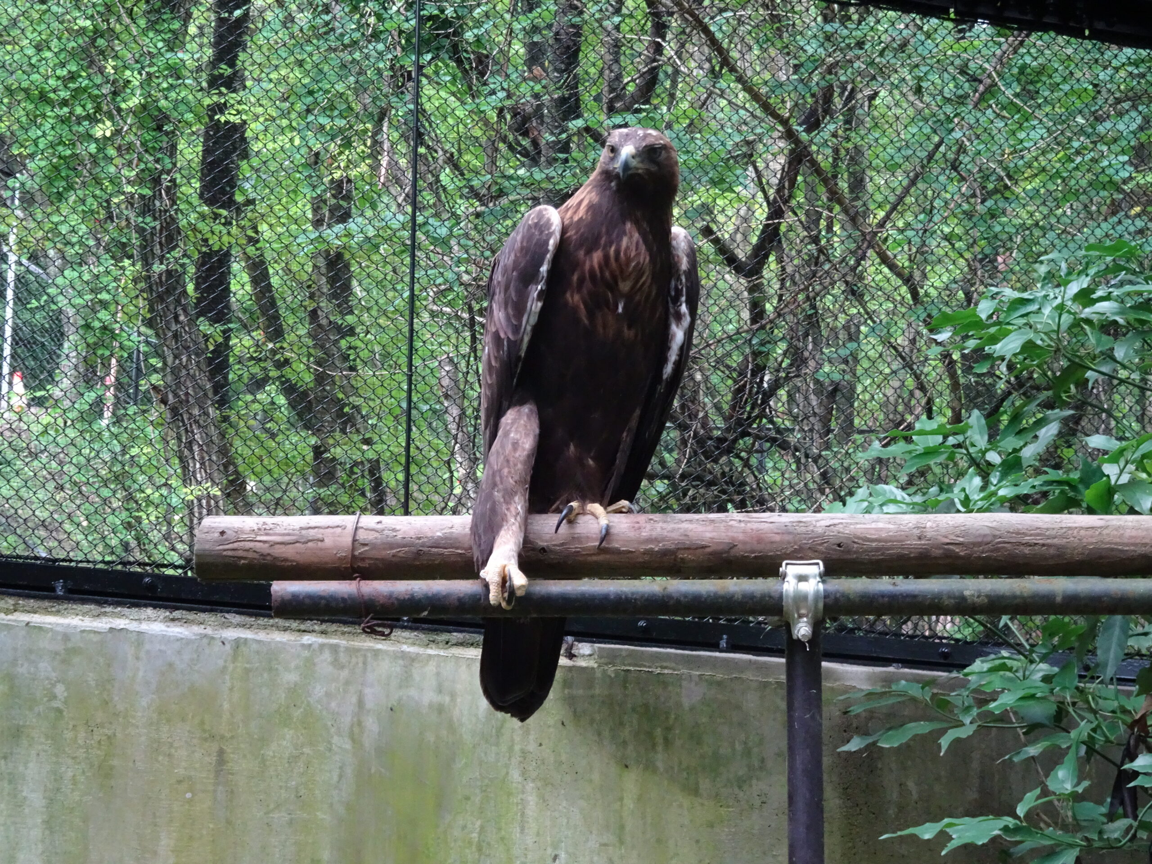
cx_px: 576
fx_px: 3328
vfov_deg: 14.8
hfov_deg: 19.6
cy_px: 432
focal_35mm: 100
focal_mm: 17.01
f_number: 5
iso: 640
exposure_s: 1/100
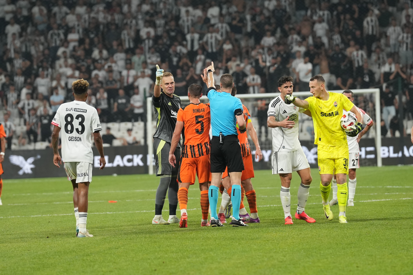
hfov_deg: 6.9
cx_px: 206
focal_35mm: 300
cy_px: 138
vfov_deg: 4.6
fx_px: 3441
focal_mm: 200
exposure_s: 1/1250
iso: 2000
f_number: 3.5
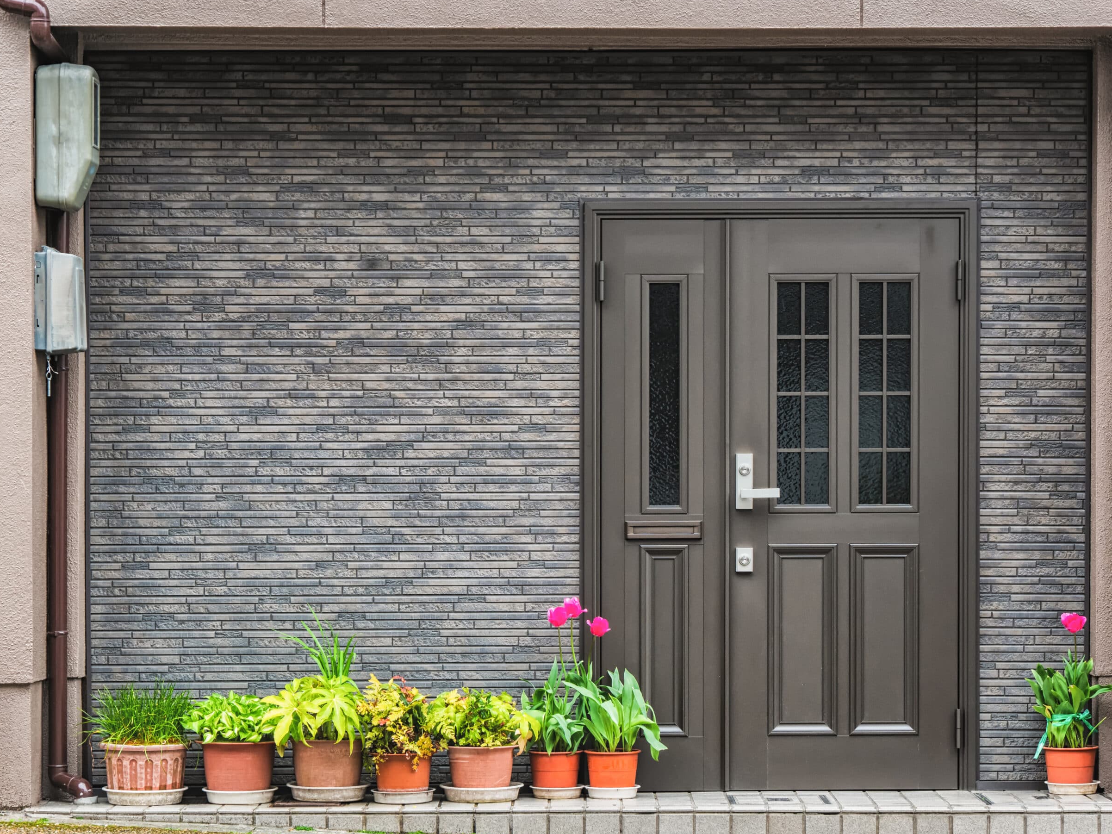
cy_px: 416
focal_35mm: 98
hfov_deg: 20.0
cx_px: 572
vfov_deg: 15.1
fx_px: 3148
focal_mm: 46
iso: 400
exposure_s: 1/60
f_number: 7.1
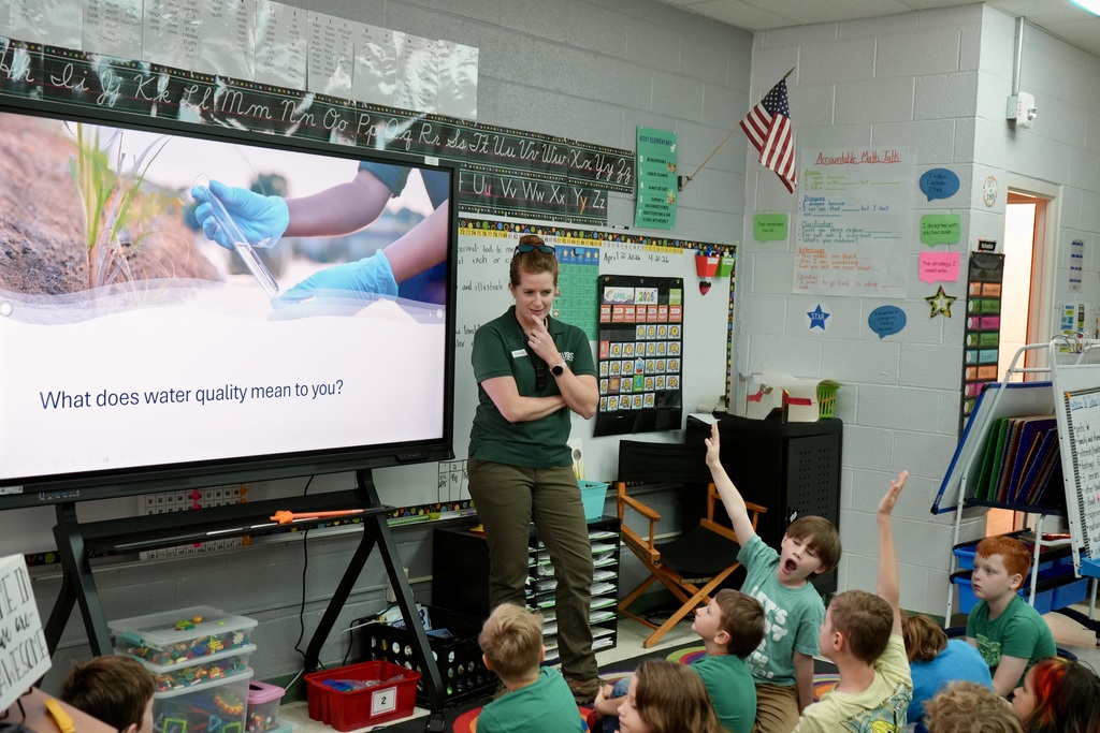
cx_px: 550
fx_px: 1161
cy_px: 366
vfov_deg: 35.1
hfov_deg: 50.7
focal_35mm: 38
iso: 2000
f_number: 4
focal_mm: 38
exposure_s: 1/160
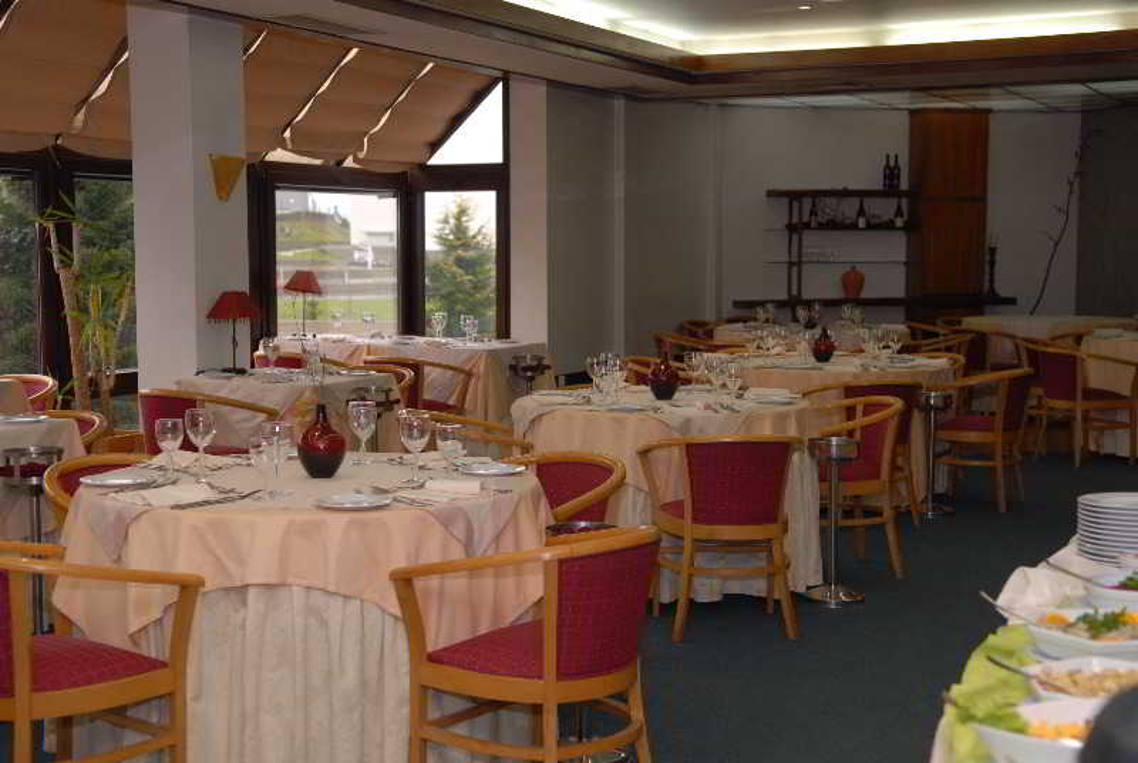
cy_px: 382
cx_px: 569
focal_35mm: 51
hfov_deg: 38.8
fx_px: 1615
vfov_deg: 26.6
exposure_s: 1/80
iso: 200
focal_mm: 34
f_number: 3.2
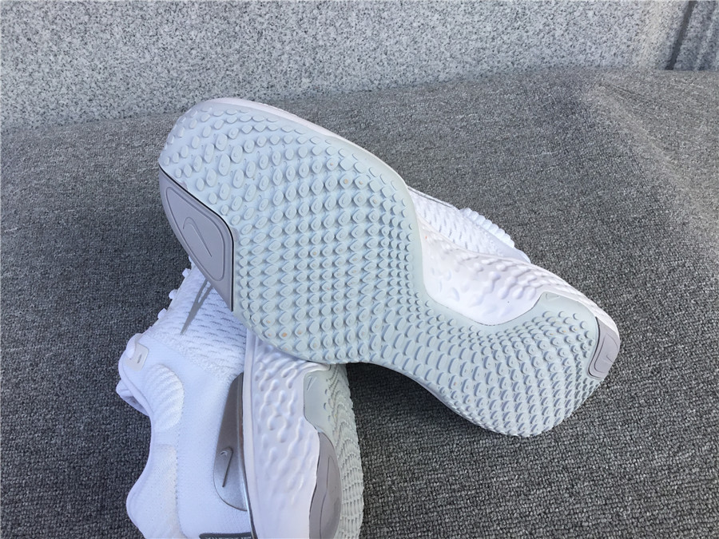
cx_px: 360
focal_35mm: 31
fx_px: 644
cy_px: 270
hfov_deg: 58.4
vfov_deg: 45.4
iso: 25
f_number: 2.4
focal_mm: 3.3
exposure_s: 1/262
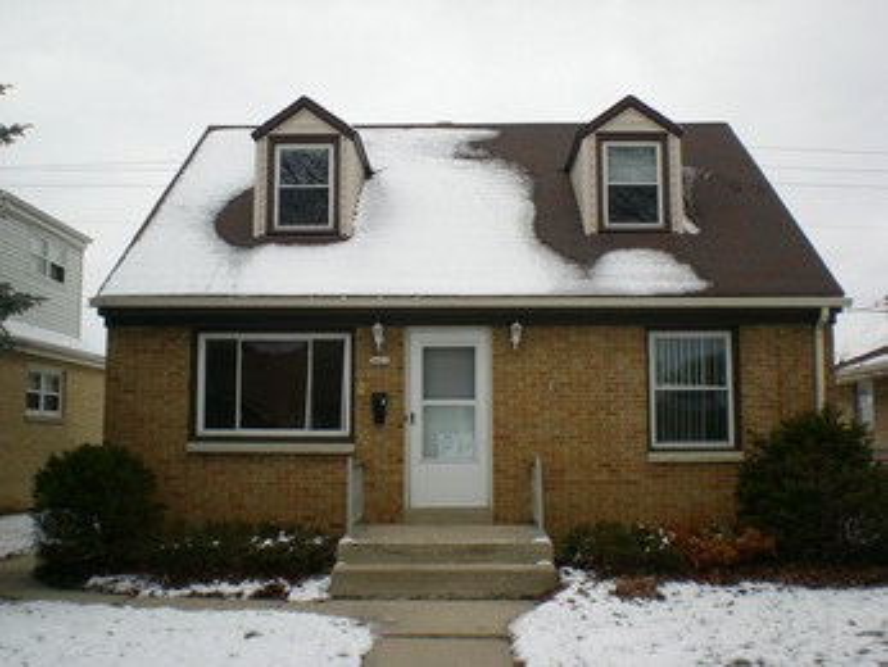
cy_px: 334
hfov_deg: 48.9
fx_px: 975
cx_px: 444
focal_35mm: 38
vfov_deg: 37.8
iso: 77
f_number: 4.6
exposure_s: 1/240
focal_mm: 6.3
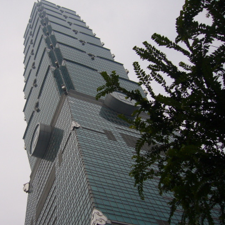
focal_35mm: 43
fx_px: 316
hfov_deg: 38.6
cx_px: 69
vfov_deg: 39.2
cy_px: 111
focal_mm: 5.8
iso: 80
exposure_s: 1/100
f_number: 2.8
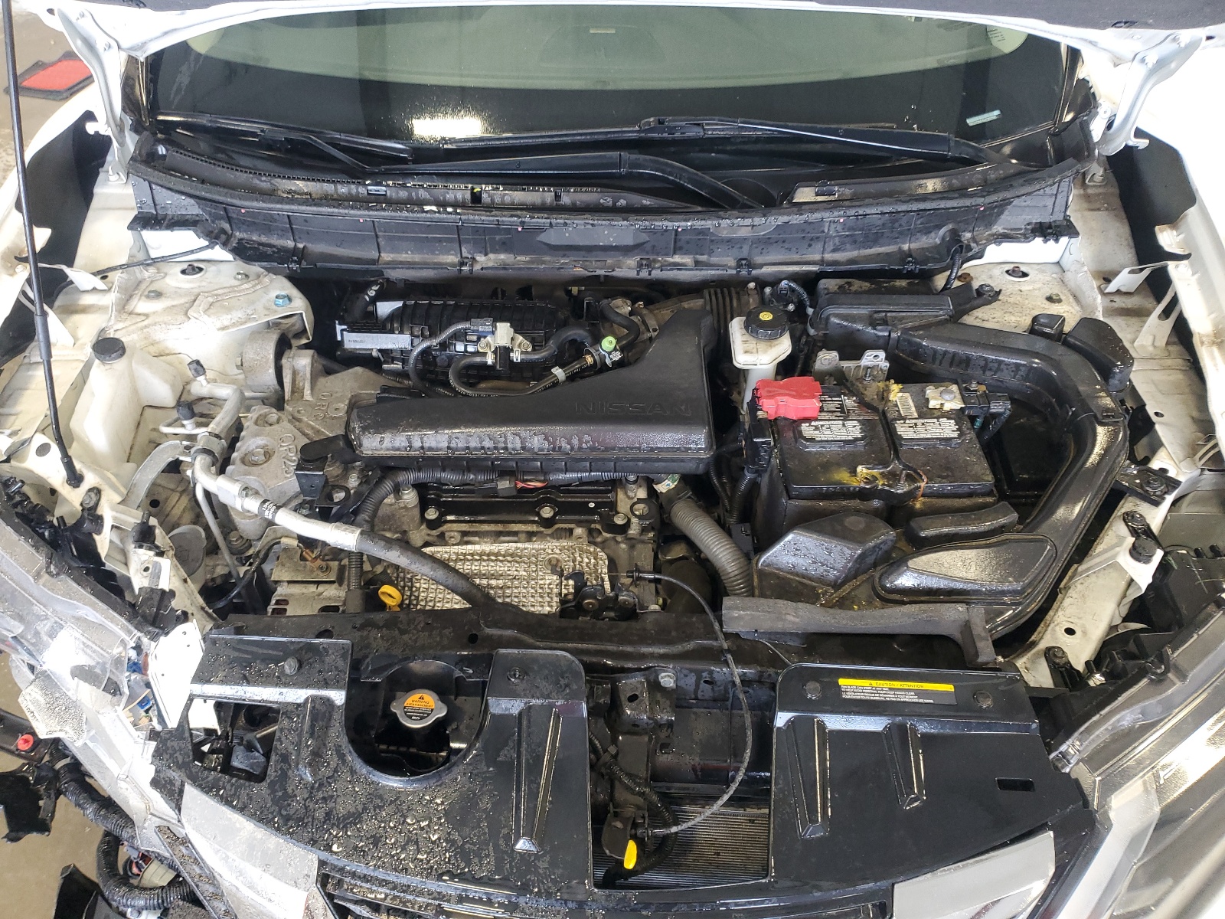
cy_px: 460
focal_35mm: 26
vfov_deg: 53.1
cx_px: 612
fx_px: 920
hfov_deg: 67.3
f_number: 1.5
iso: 119
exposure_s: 1/60.2
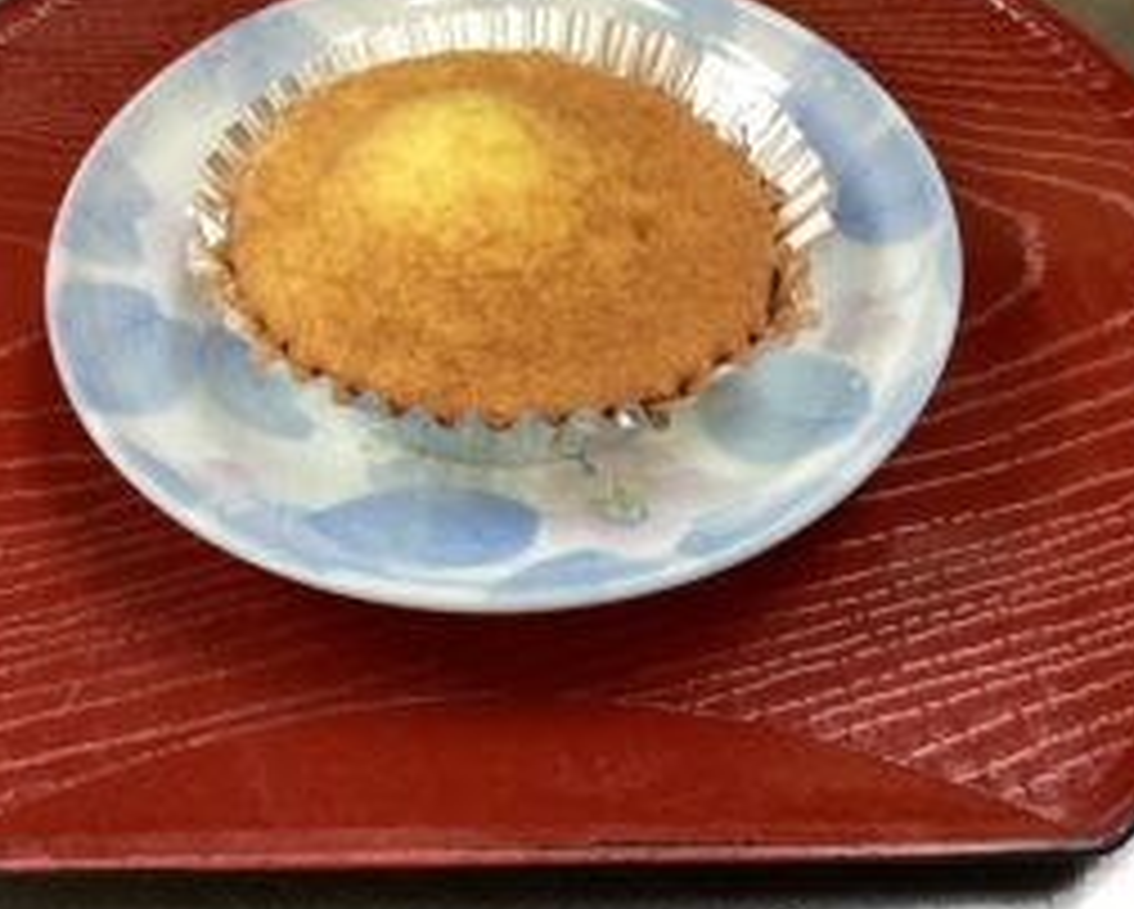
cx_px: 533
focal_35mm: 45
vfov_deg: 33.4
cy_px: 376
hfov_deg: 41.1
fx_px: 1511
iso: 160
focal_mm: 3.3
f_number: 2.4
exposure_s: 1/60
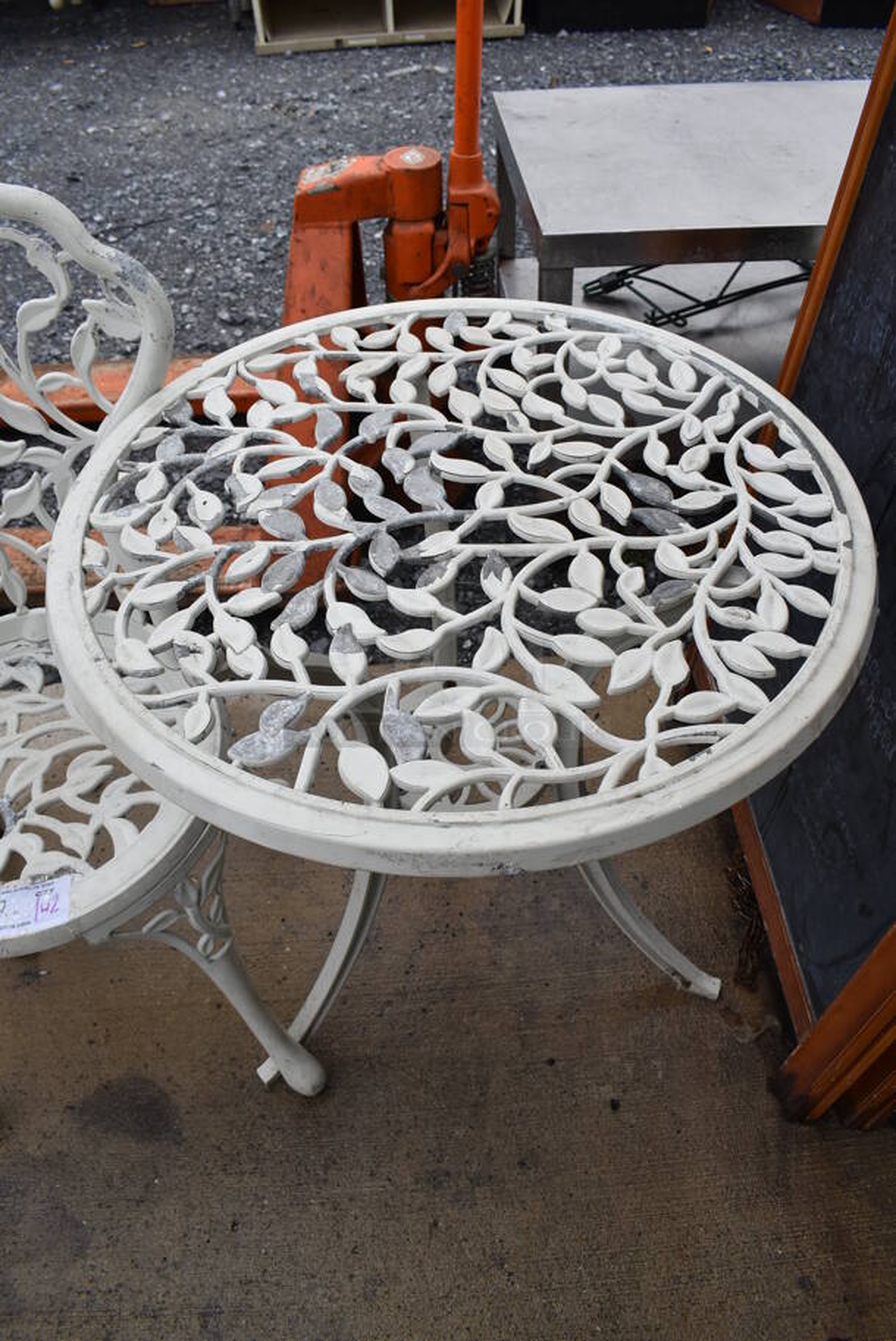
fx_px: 1006
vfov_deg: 67.3
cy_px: 670
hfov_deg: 48.0
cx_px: 448
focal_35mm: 27
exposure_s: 1/400
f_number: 8
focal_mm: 18
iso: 200
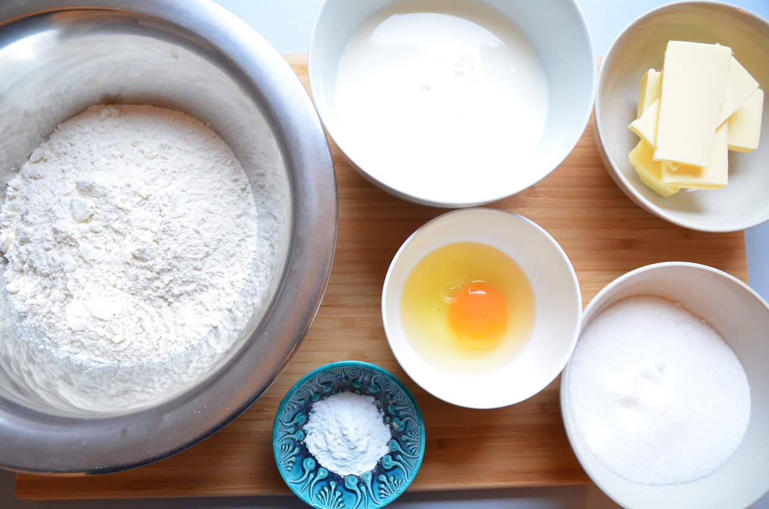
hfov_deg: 57.3
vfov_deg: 39.8
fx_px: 704
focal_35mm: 33
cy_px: 254
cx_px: 384
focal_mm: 22
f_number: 4
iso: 1000
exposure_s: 1/60
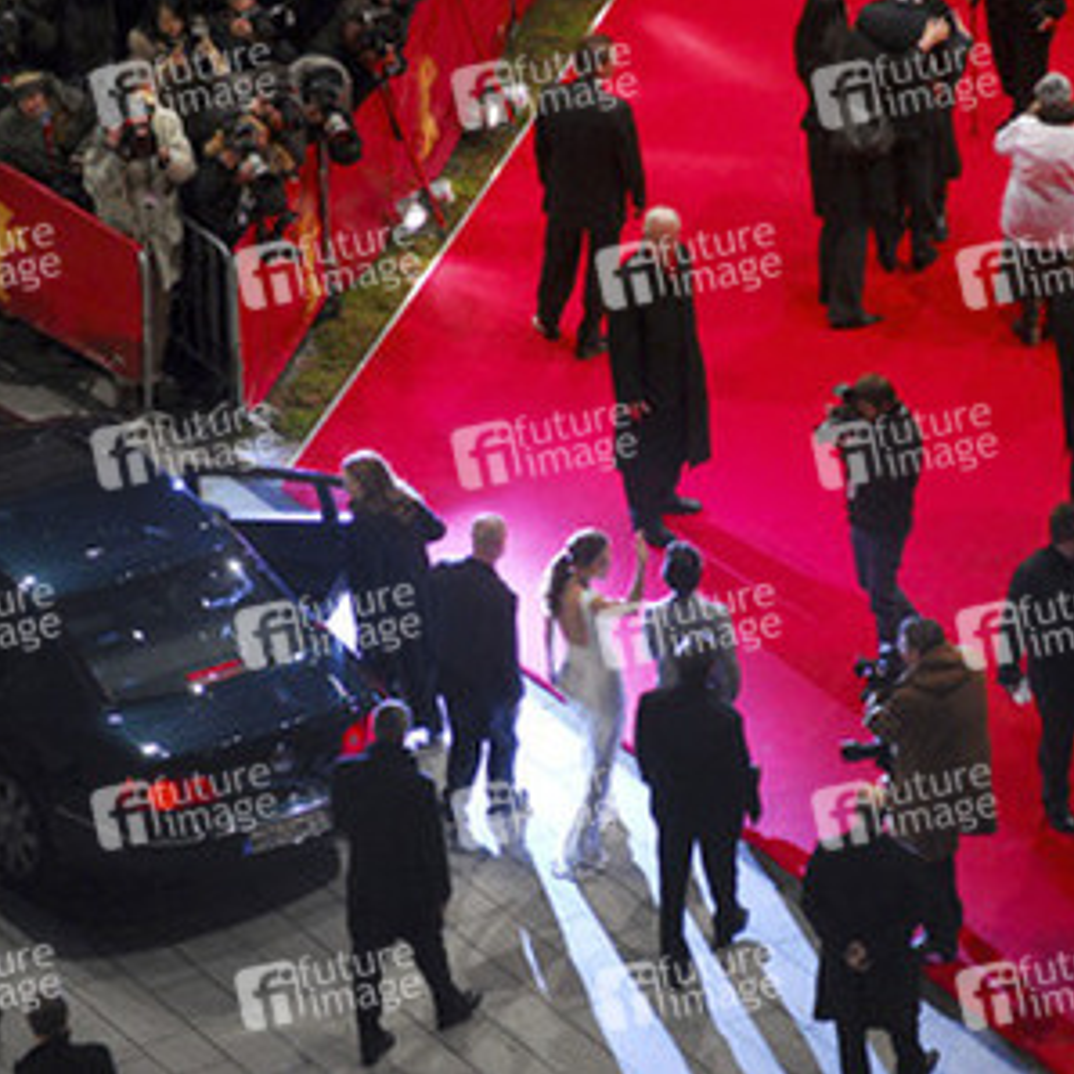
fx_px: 13479
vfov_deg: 4.6
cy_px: 537
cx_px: 587
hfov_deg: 4.6
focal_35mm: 384
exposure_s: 1/250
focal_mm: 200
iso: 800
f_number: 2.8
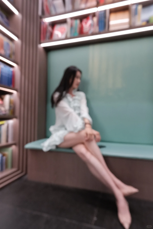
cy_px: 114
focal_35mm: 23
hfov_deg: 55.1
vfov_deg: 76.1
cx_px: 76
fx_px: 147
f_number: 10
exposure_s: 1/30
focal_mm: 15
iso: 2500
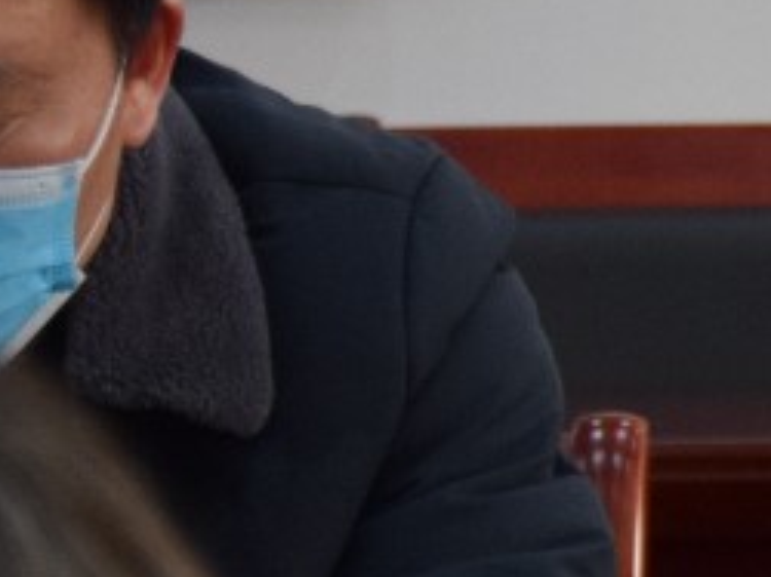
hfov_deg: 4.2
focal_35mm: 462
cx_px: 2069
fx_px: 10280
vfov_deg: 3.2
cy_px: 173
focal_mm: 50
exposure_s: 1/60
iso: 800
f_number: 5
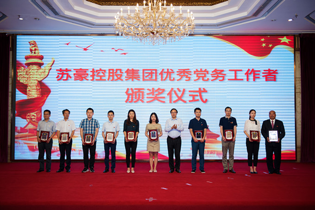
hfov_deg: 54.5
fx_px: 306
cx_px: 158
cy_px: 105
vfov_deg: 37.8
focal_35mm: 35
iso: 500
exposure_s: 1/320
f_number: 2.8
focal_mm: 35
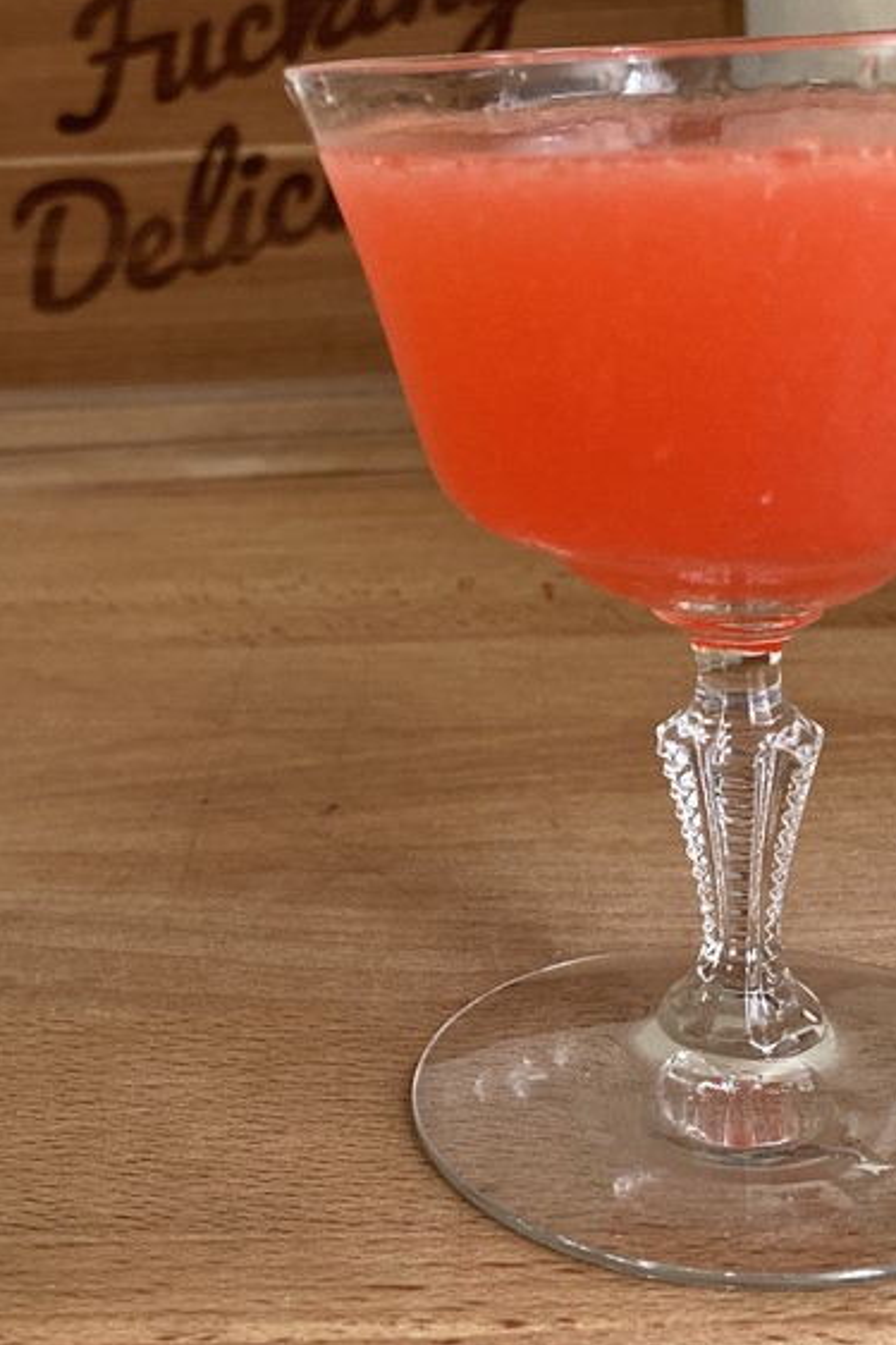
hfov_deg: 25.3
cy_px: 566
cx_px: 284
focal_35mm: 53
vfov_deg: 37.4
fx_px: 1980
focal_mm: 3.99
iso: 160
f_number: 1.8
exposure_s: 1/60
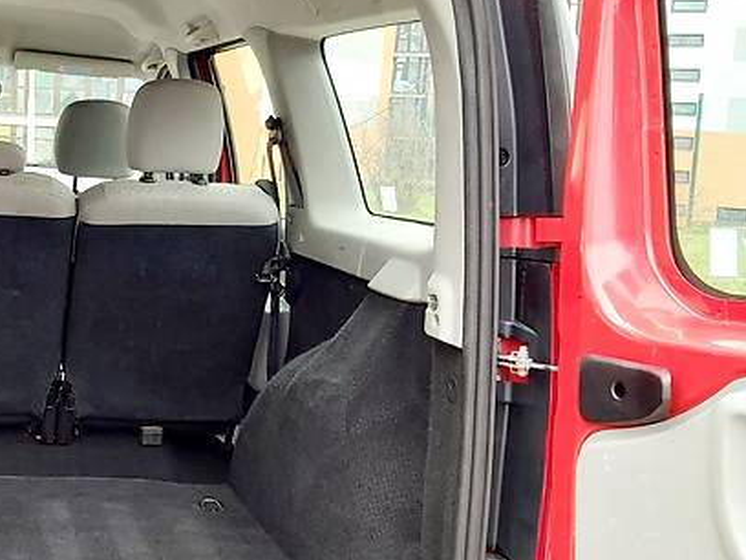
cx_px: 75
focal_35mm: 51
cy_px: 247
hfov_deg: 35.3
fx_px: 1099
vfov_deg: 28.5
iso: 64
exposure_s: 1/50
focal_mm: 3.9
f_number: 1.7
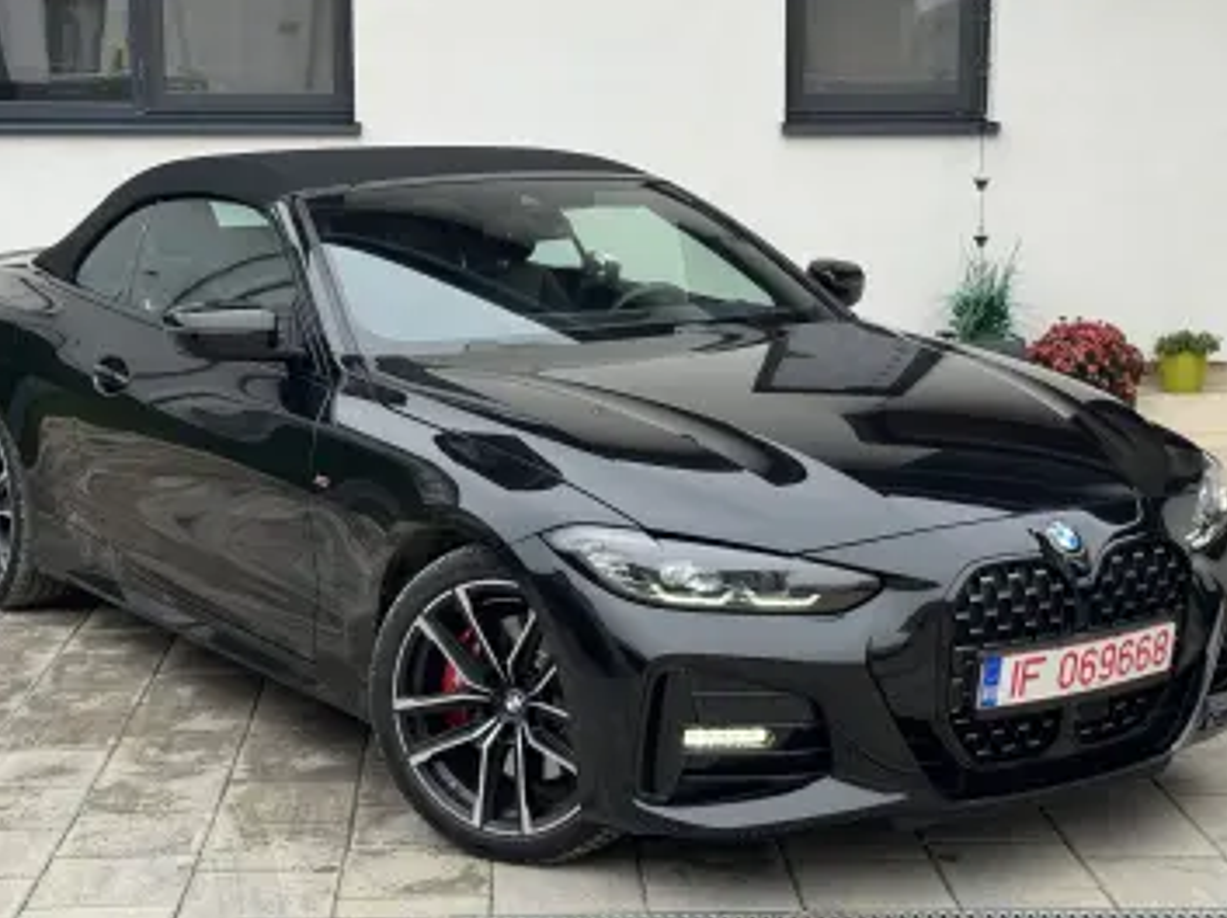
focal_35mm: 49
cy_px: 452
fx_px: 1735
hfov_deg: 38.9
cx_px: 608
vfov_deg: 29.6
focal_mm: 6.76
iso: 64
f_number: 1.78
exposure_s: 1/604
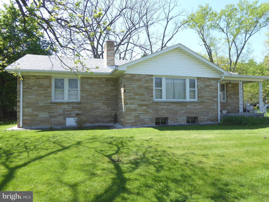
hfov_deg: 71.6
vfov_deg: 56.8
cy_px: 101
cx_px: 134
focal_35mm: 24
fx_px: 187
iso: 100
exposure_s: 1/500
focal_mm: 4.3
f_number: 3.3
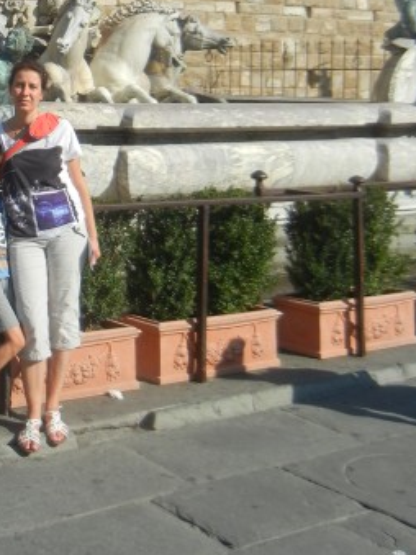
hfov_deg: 20.6
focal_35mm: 68
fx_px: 1090
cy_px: 74
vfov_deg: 27.7
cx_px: -36
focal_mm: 5.4
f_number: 7
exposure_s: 1/380
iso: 160
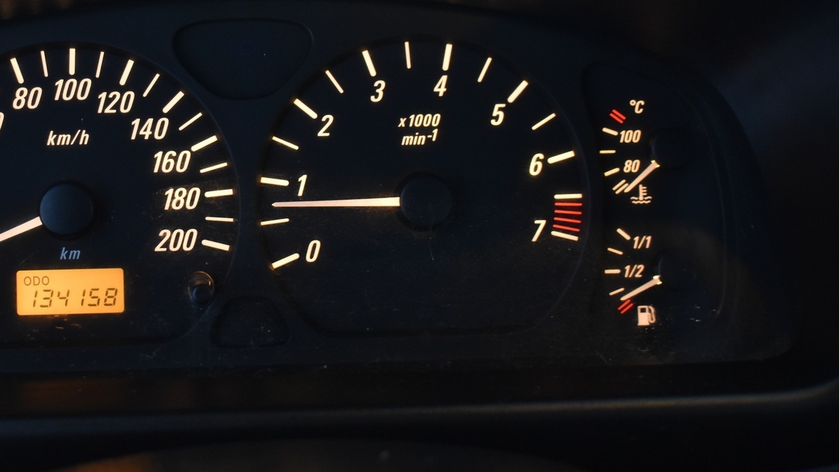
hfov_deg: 30.7
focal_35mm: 68
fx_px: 1513
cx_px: 253
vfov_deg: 17.7
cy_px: 158
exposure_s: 1/15
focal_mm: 30
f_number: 5
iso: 1250
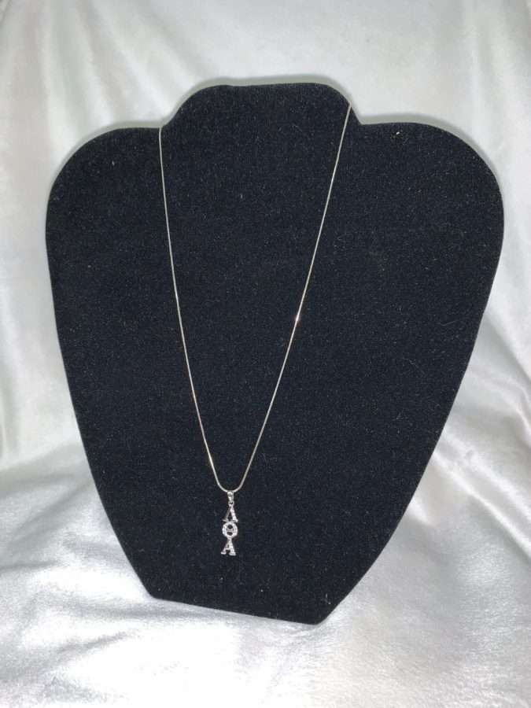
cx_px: 266
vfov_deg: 67.3
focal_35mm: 26
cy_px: 354
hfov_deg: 53.1
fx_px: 532
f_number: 1.8
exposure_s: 1/24
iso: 40
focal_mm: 4.25
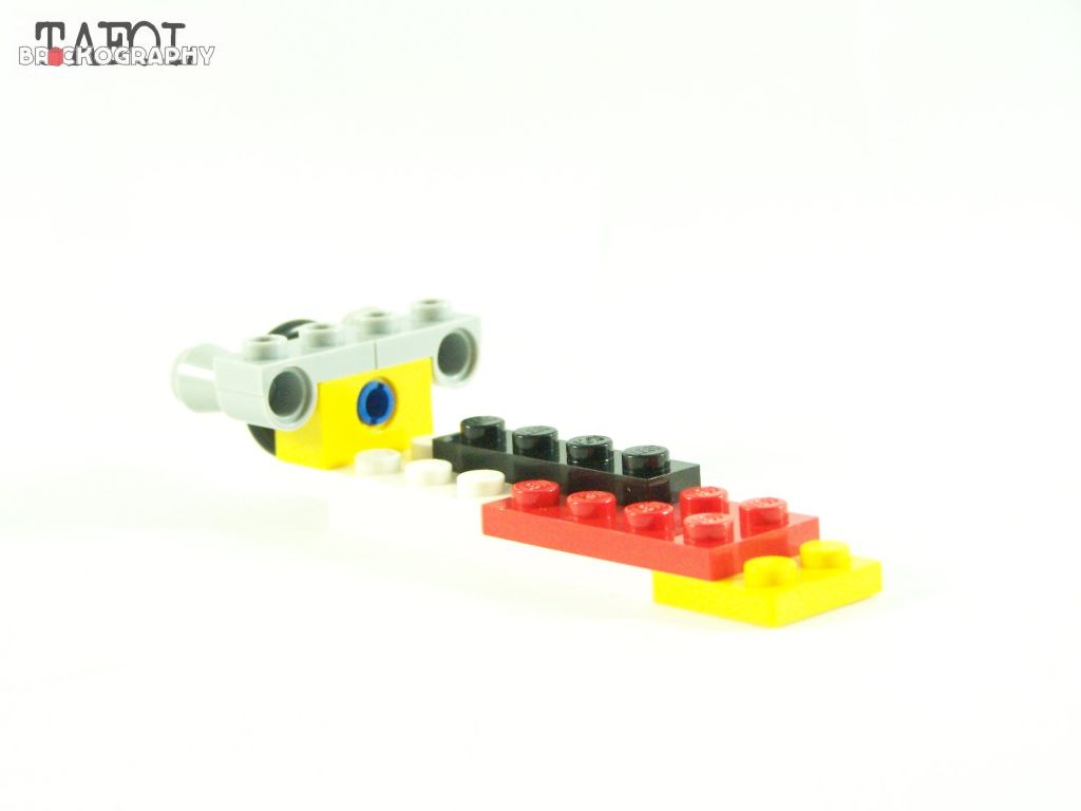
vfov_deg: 12.7
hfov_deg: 16.8
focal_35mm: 117
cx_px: 540
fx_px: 3654
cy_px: 406
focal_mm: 19.4
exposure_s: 1/60
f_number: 3.6
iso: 400
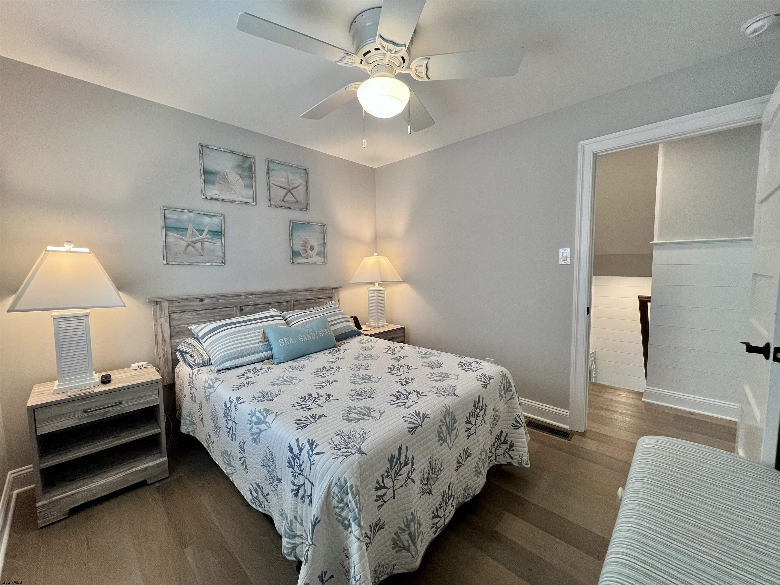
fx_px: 293
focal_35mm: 13
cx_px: 390
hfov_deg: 106.2
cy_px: 292
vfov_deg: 89.9
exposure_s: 1/120
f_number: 1.8
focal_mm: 1.57
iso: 100
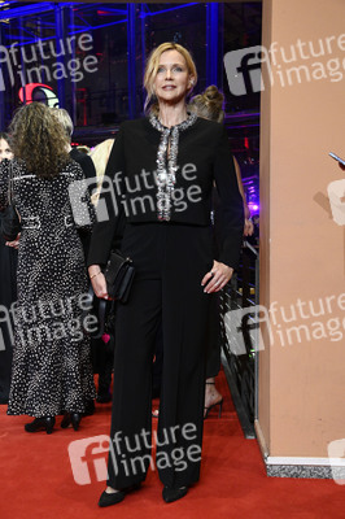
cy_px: 260
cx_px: 172
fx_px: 749
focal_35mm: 52
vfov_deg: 38.2
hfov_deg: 25.9
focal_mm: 52
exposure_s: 1/200
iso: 5000
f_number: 5.6
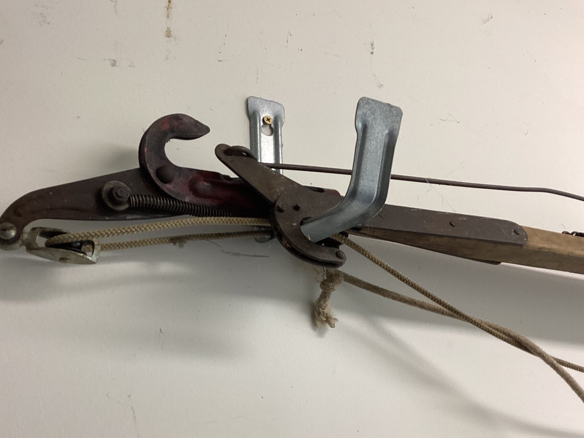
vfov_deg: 39.6
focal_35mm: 36
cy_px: 237
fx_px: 607
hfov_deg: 51.3
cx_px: 272
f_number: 2.4
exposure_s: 1/60
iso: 100
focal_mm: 3.3
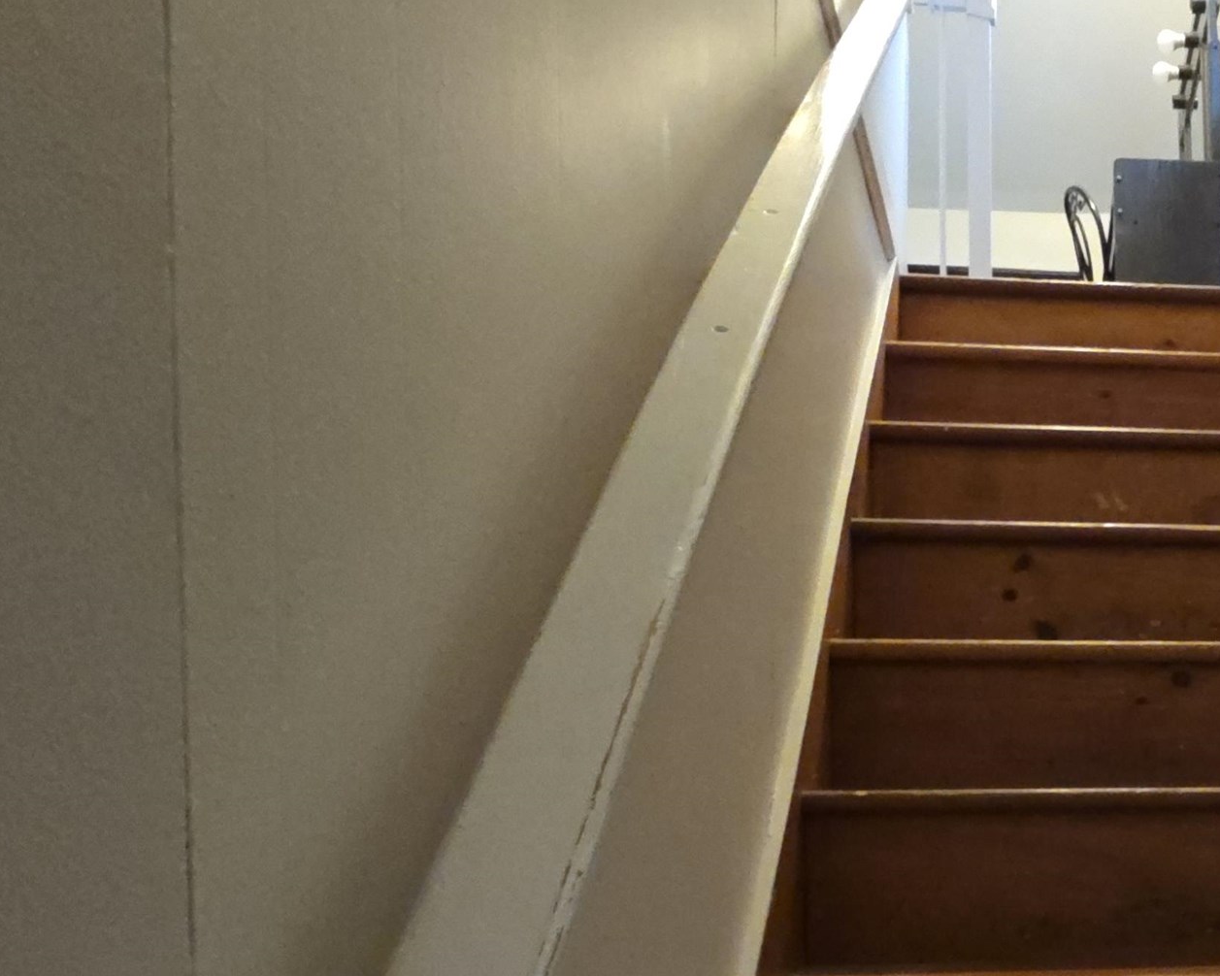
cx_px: 1186
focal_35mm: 31
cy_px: 914
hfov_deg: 48.4
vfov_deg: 42.4
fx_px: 1119
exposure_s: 1/24
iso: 1250
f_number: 1.9
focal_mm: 2.2
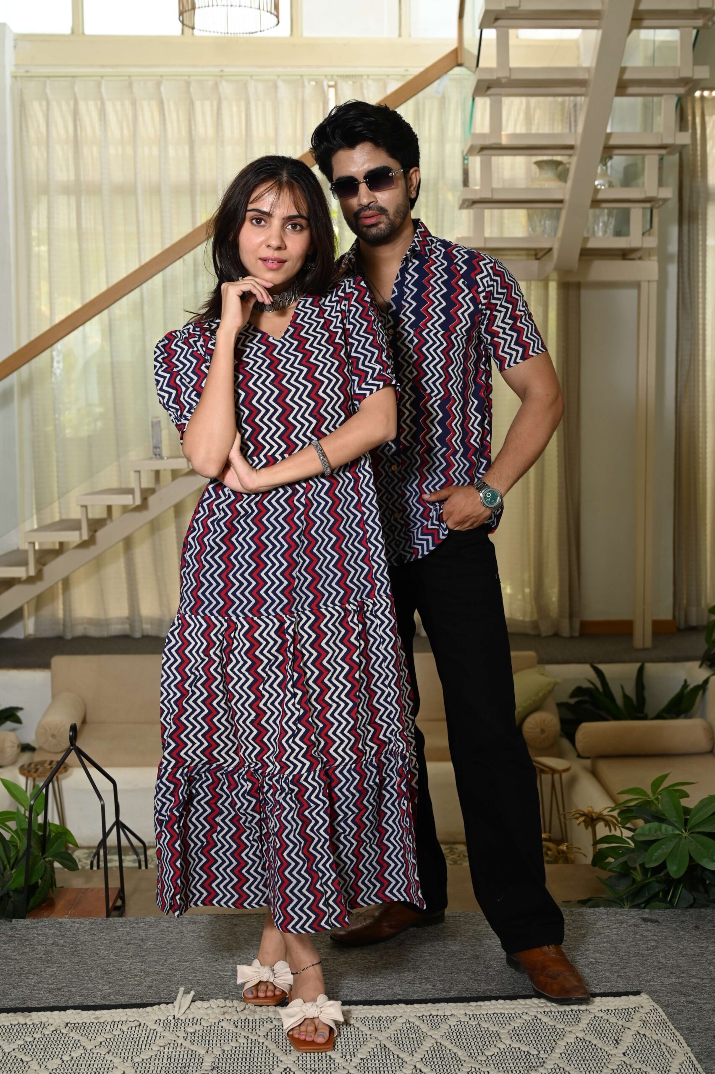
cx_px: 358
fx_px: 1223
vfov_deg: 47.4
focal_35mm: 41
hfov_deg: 32.6
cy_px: 537
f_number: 5
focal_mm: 41
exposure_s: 1/160
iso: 320
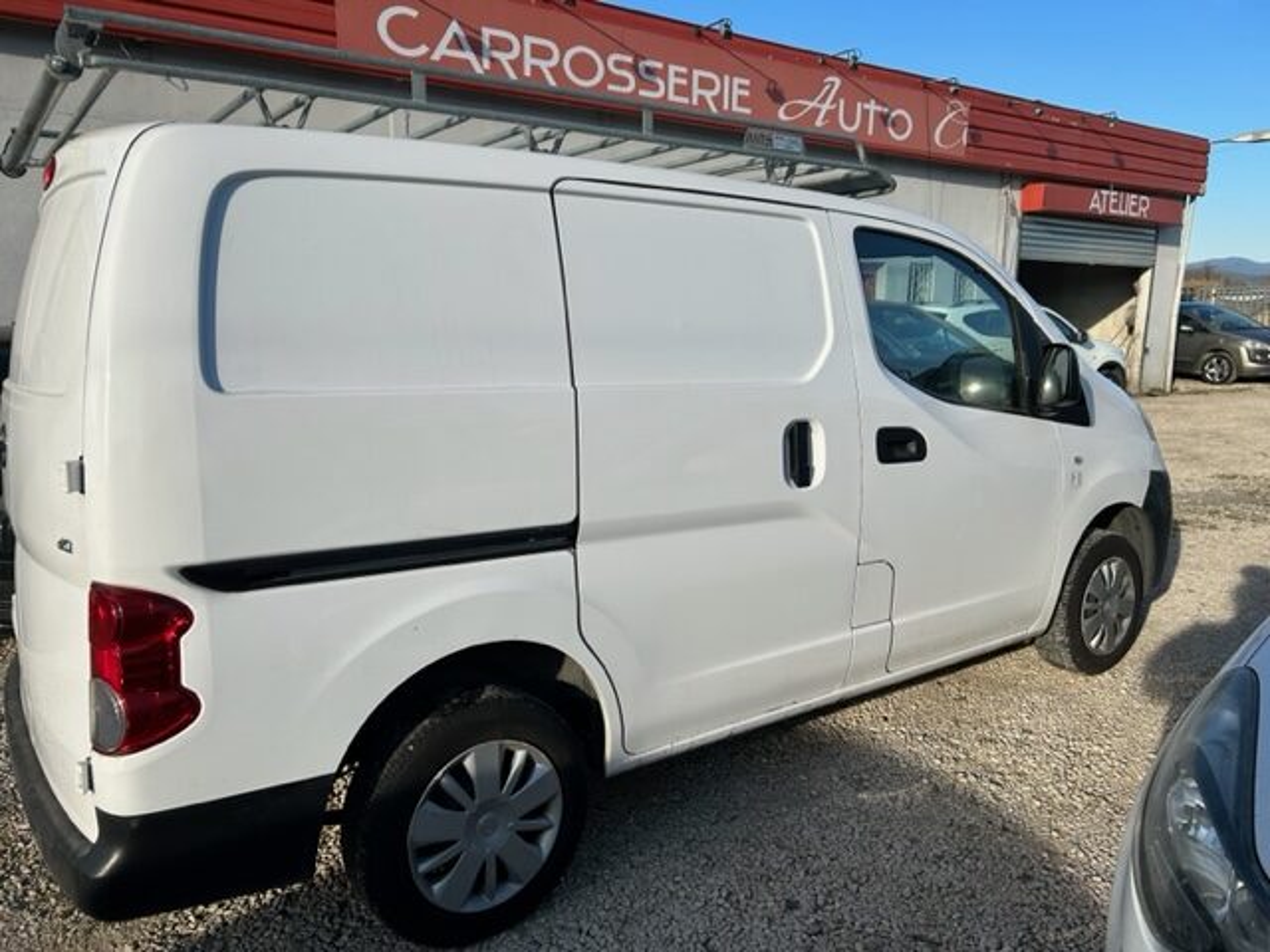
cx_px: 635
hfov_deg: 67.3
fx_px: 954
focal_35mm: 26
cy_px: 476
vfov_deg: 53.1
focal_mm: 5.7
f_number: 1.5
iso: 50
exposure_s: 1/4274
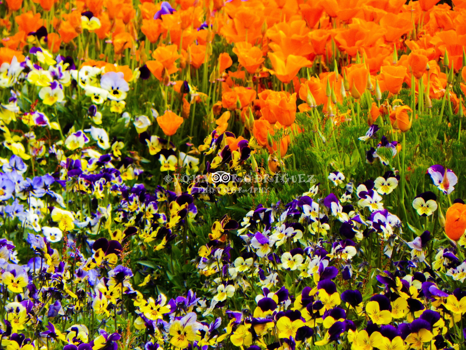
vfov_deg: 2.8
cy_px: 175
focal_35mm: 535
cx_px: 233
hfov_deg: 3.7
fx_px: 7202
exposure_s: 1/125
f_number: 5
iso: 80
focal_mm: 95.3
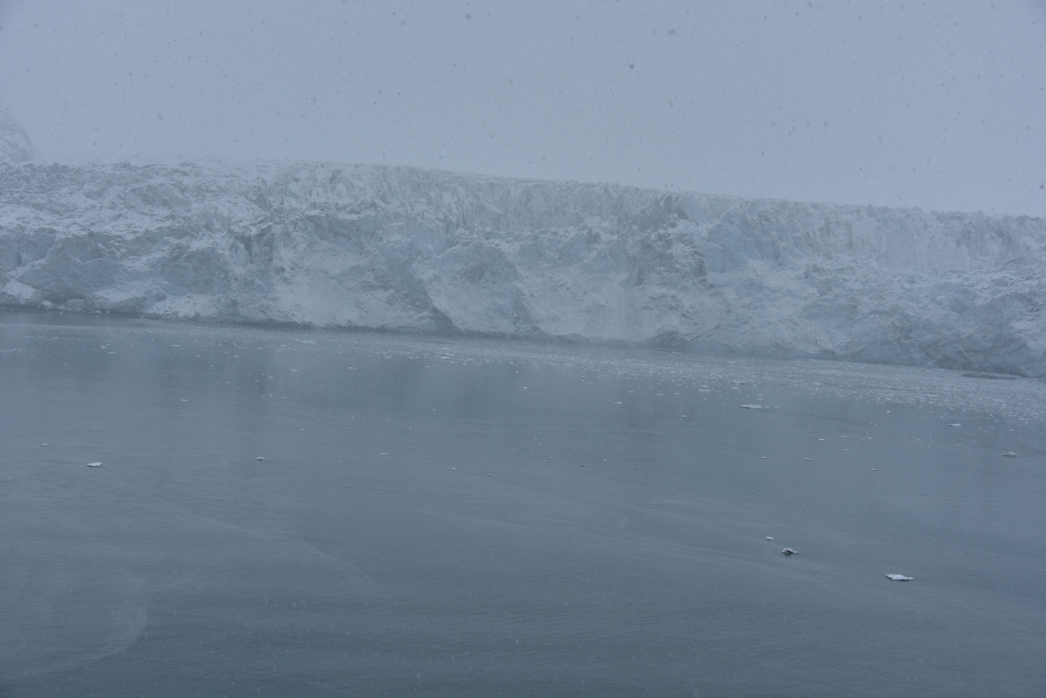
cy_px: 349
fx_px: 1511
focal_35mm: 52
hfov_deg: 38.2
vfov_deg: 26.0
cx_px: 523
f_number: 7.1
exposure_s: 1/200
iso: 100
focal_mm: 52
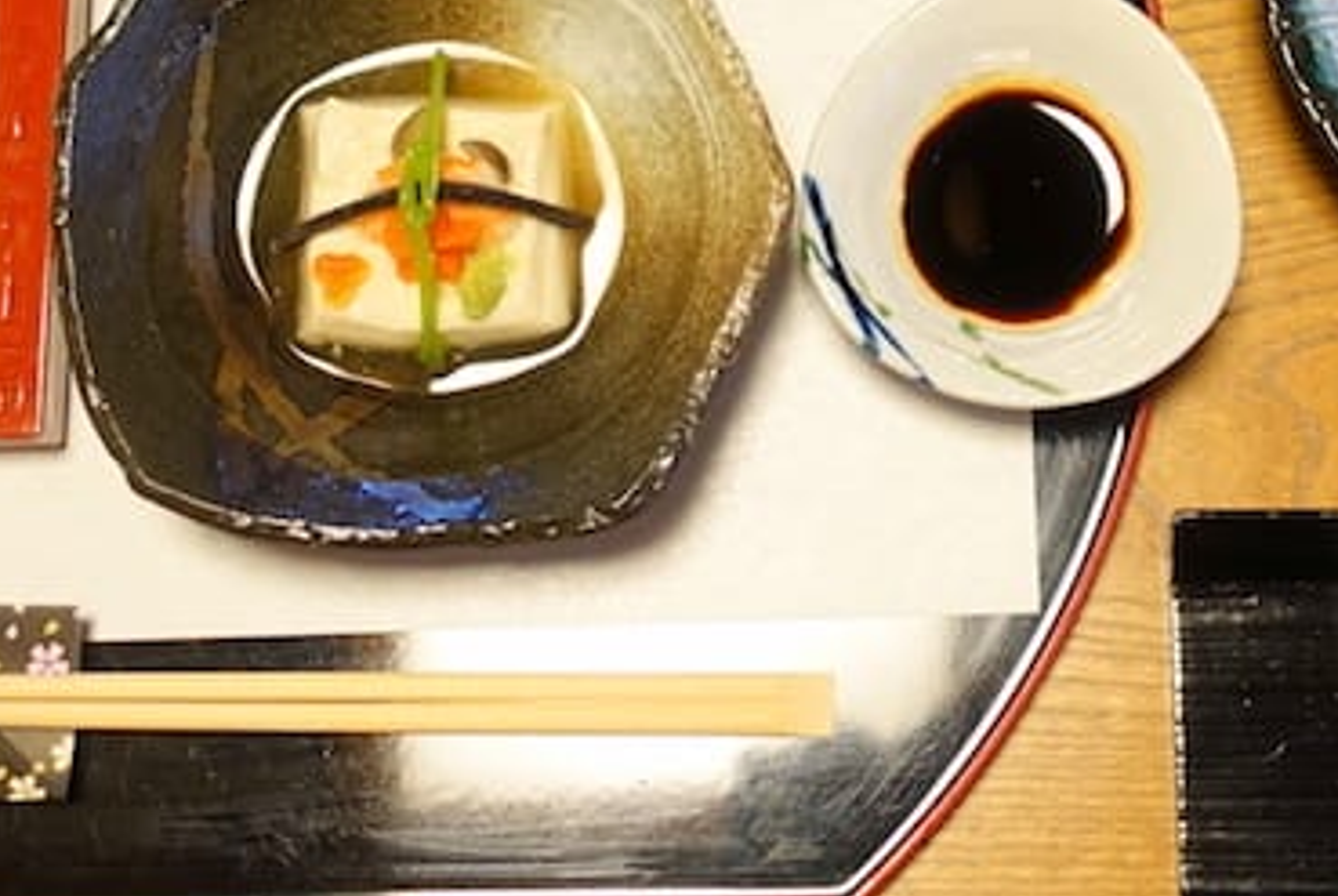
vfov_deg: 25.0
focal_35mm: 52
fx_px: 1935
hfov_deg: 38.1
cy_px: 38
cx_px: 769
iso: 200
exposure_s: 1/30
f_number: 1.8
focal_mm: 8.8
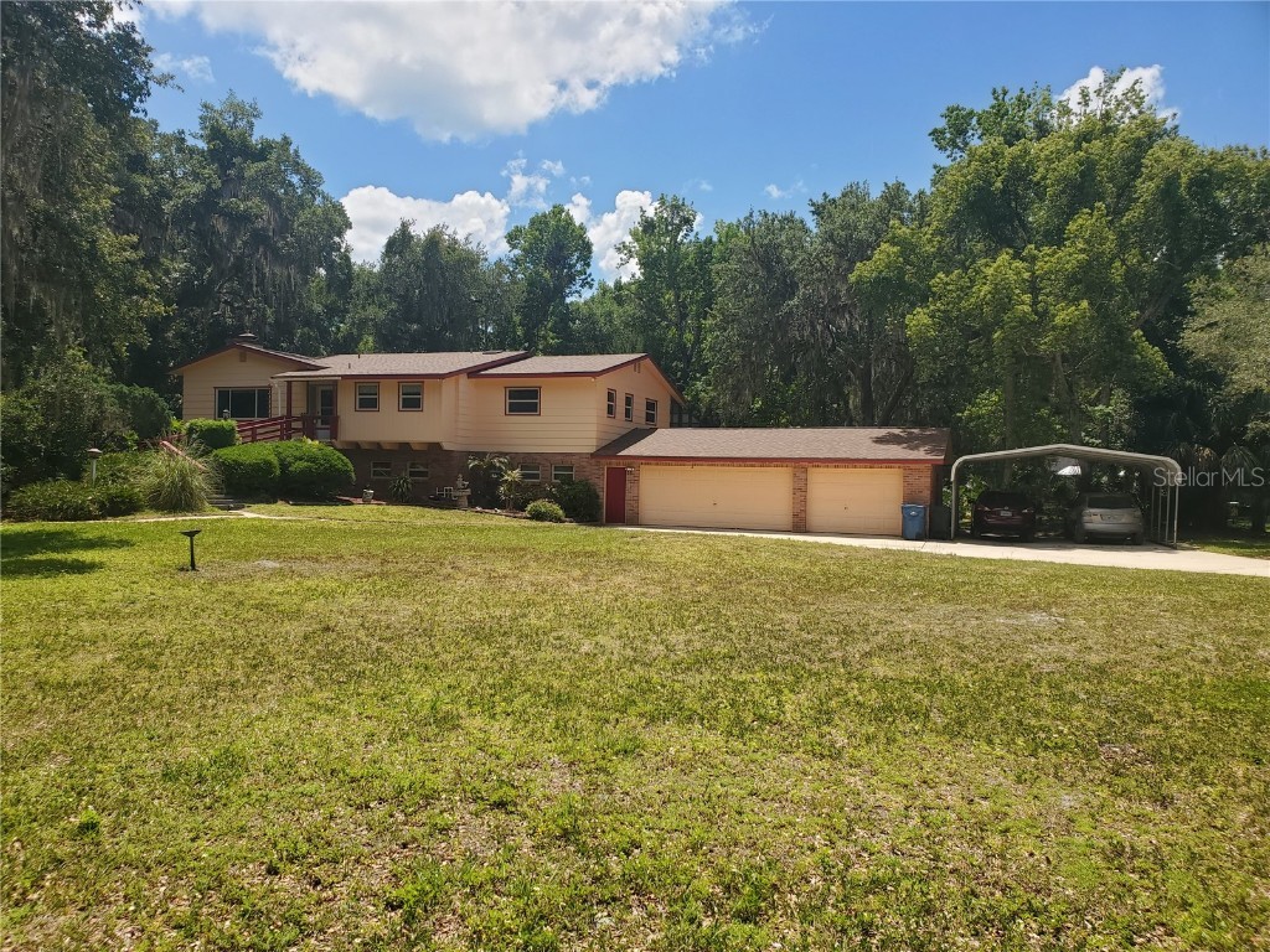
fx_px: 954
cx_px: 635
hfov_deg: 67.3
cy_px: 476
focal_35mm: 26
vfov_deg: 53.1
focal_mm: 4.3
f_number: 2.4
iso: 50
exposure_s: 1/1325
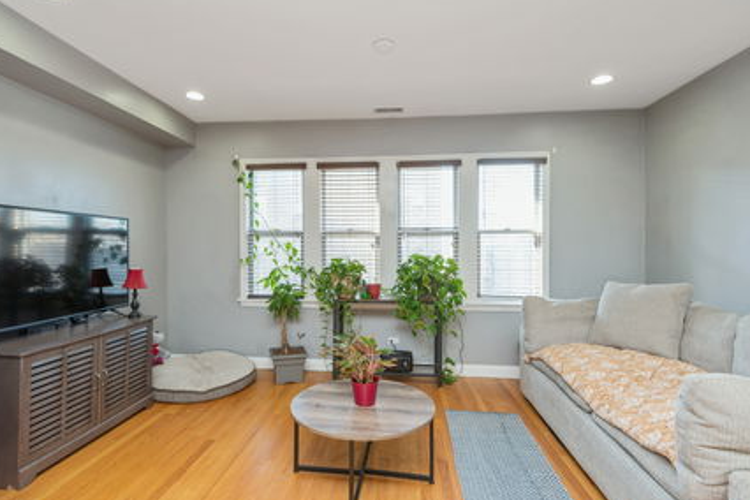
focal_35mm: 18
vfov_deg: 67.2
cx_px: 355
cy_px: 273
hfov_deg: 89.9
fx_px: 375
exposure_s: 1/15
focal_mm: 16
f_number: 8
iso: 200
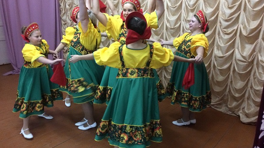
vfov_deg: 36.7
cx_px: 132
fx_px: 224
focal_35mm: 32
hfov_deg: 61.0
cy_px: 69
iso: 320
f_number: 2.2
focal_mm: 4.15
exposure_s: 1/17
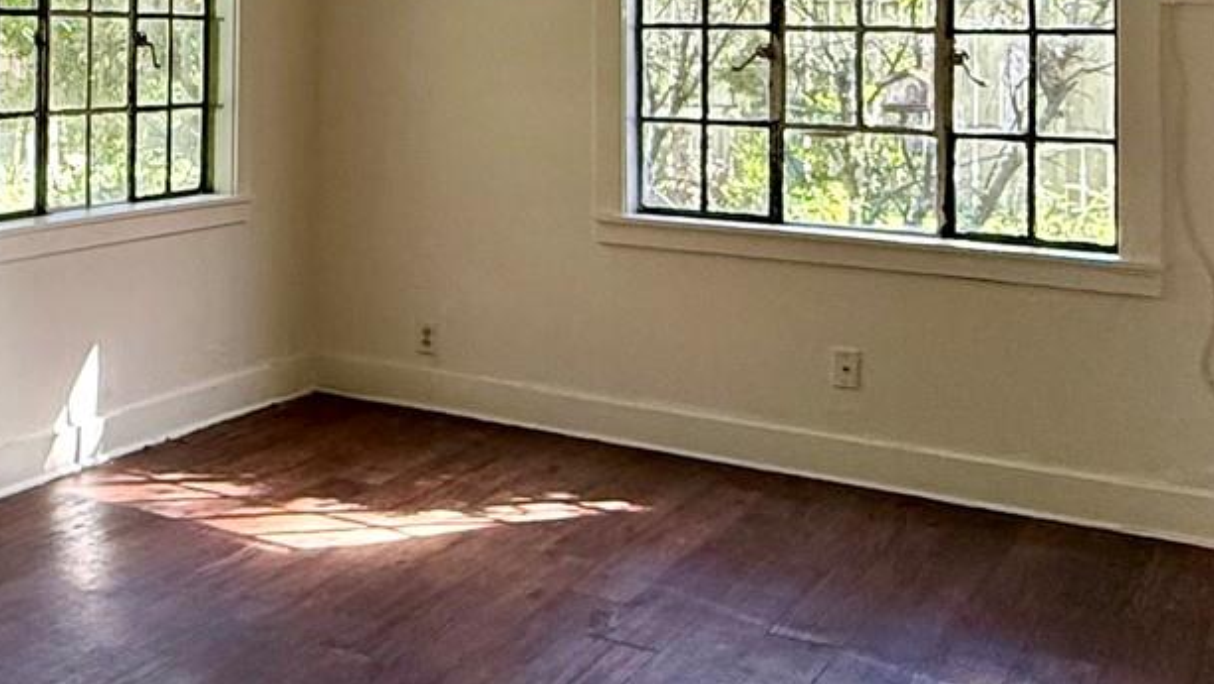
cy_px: 6
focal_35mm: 51
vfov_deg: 22.6
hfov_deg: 37.1
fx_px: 1643
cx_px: 50
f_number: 2.2
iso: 200
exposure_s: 1/99
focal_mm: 2.22
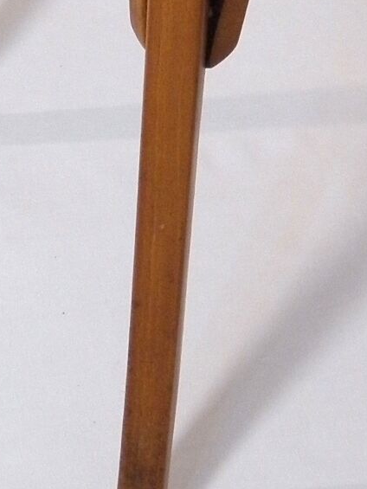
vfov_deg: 11.2
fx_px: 2303
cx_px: 195
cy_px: -424
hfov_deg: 9.1
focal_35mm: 163
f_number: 3.7
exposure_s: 1/30
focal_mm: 6.4
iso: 200
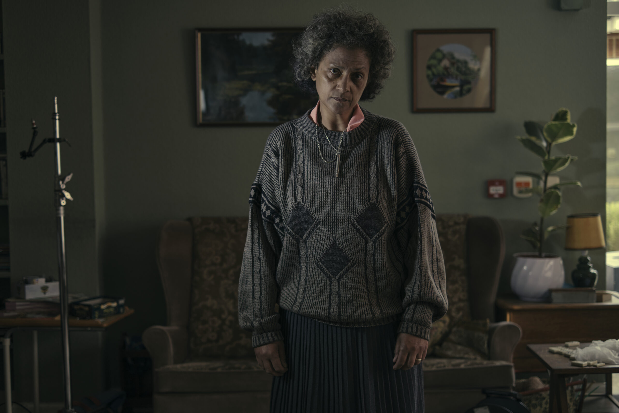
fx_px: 911
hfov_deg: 37.5
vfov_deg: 25.5
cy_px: 206
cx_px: 310
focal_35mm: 53
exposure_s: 1/250
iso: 200
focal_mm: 35
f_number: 2
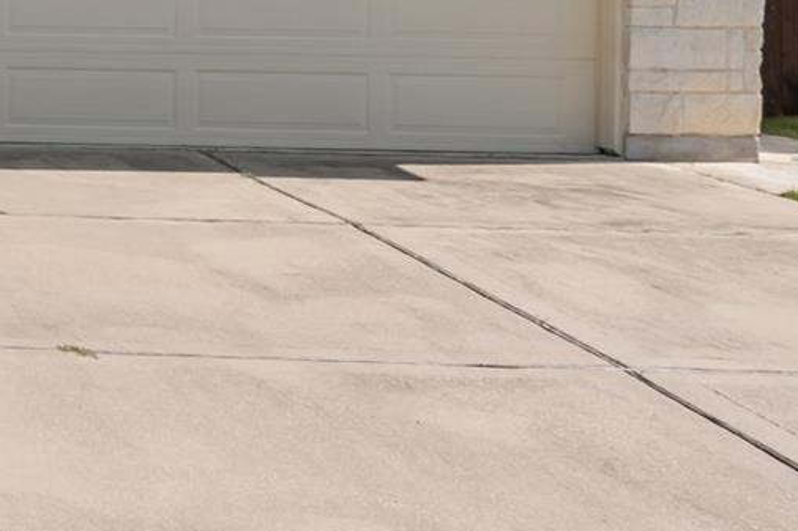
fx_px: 1883
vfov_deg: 15.3
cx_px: -607
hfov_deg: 18.9
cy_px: -173
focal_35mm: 85
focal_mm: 14
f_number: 11
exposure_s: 1/160
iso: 100
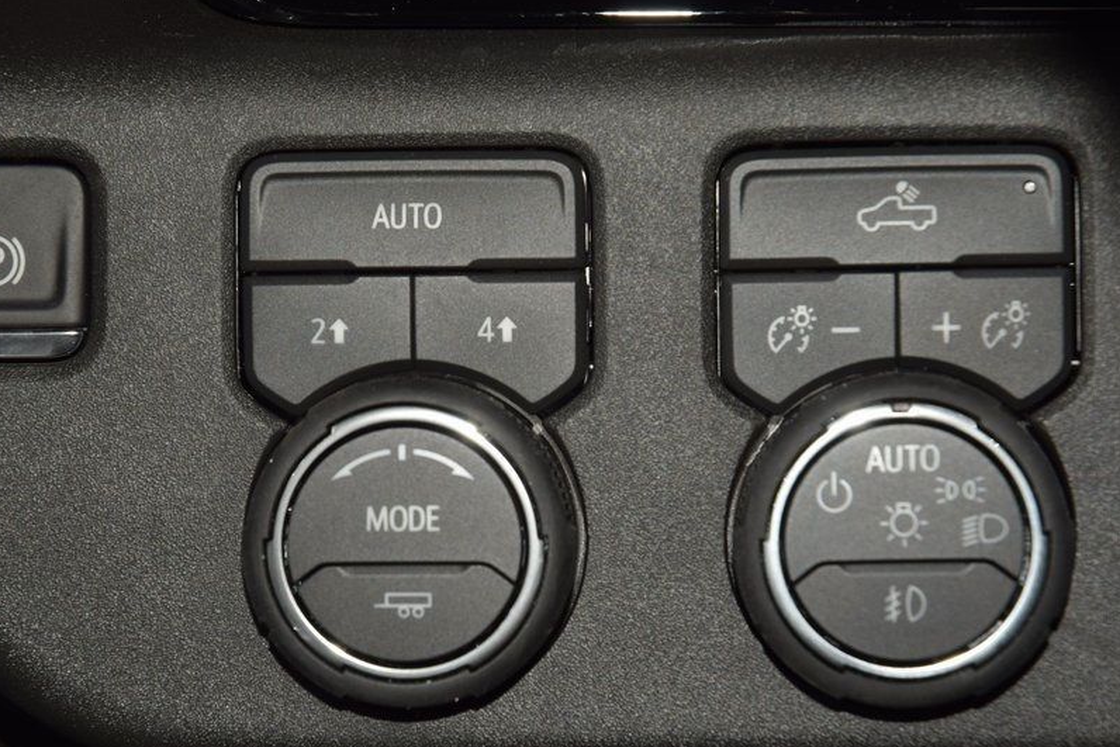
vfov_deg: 10.2
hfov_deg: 15.2
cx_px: 436
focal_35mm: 135
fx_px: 4200
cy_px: 359
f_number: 8
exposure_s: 1/125
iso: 100
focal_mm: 70
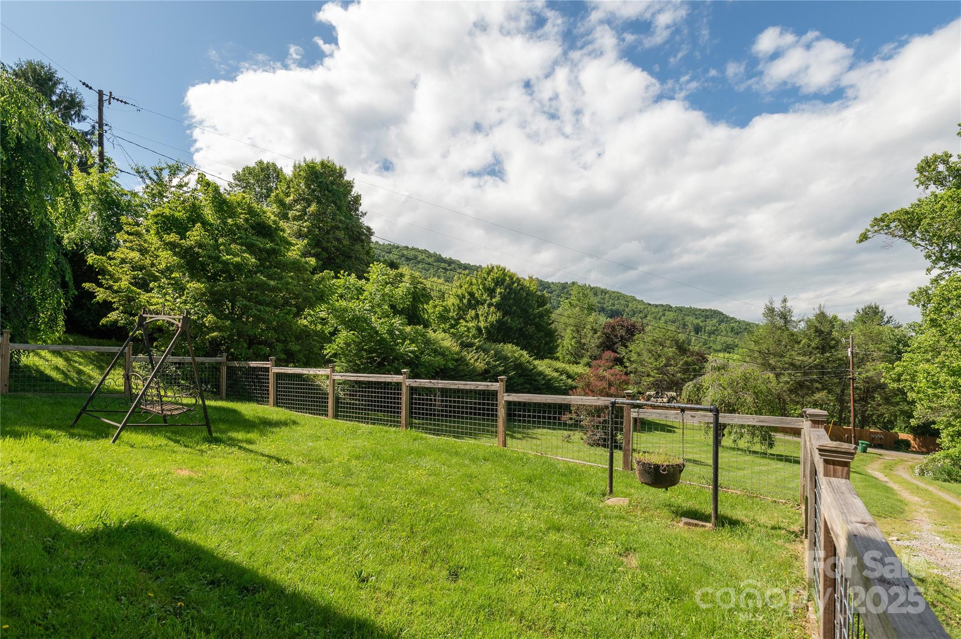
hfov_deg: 93.3
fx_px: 453
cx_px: 480
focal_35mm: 17
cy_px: 320
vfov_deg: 70.3
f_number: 8
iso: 320
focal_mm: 17
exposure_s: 1/1250
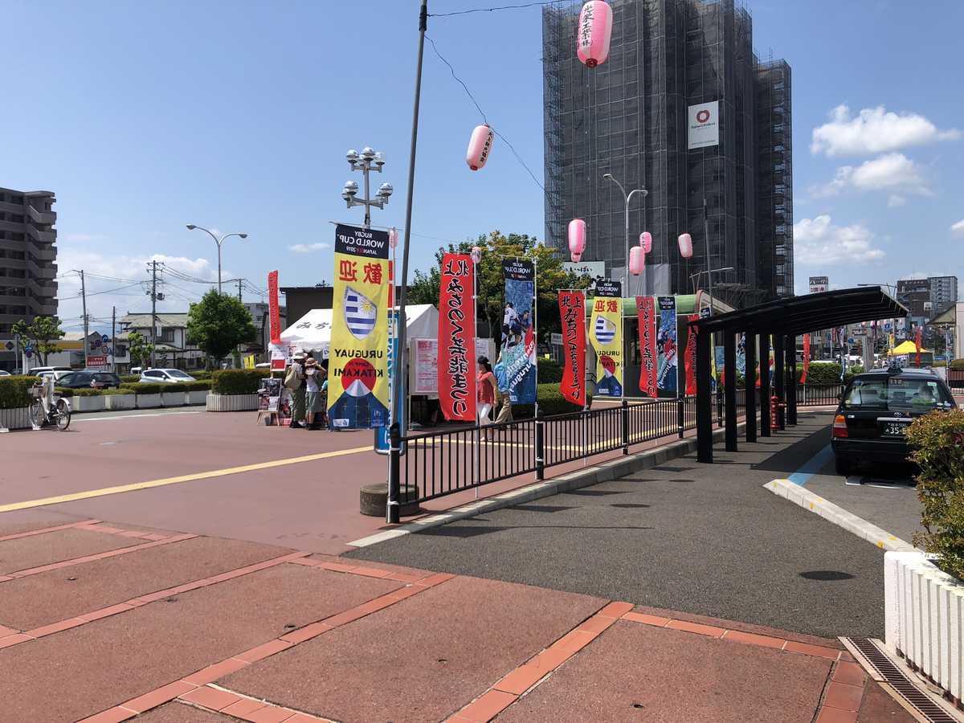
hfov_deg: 61.7
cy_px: 362
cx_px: 482
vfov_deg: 48.2
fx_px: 808
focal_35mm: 29
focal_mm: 3.99
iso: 20
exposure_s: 1/2000
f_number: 1.8
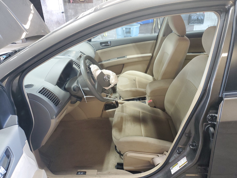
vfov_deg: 53.1
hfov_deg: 67.3
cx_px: 118
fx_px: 178
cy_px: 89
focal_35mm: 26
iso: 168
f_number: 1.5
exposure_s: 1/60.2
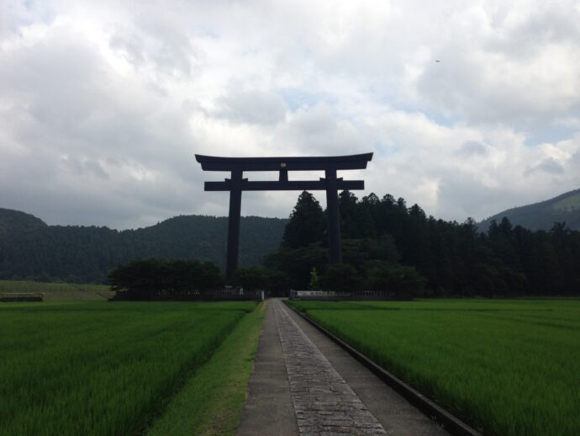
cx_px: 290
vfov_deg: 43.0
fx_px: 553
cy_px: 218
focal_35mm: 33
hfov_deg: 55.3
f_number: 2.4
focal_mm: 4.13
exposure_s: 1/2088
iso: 50
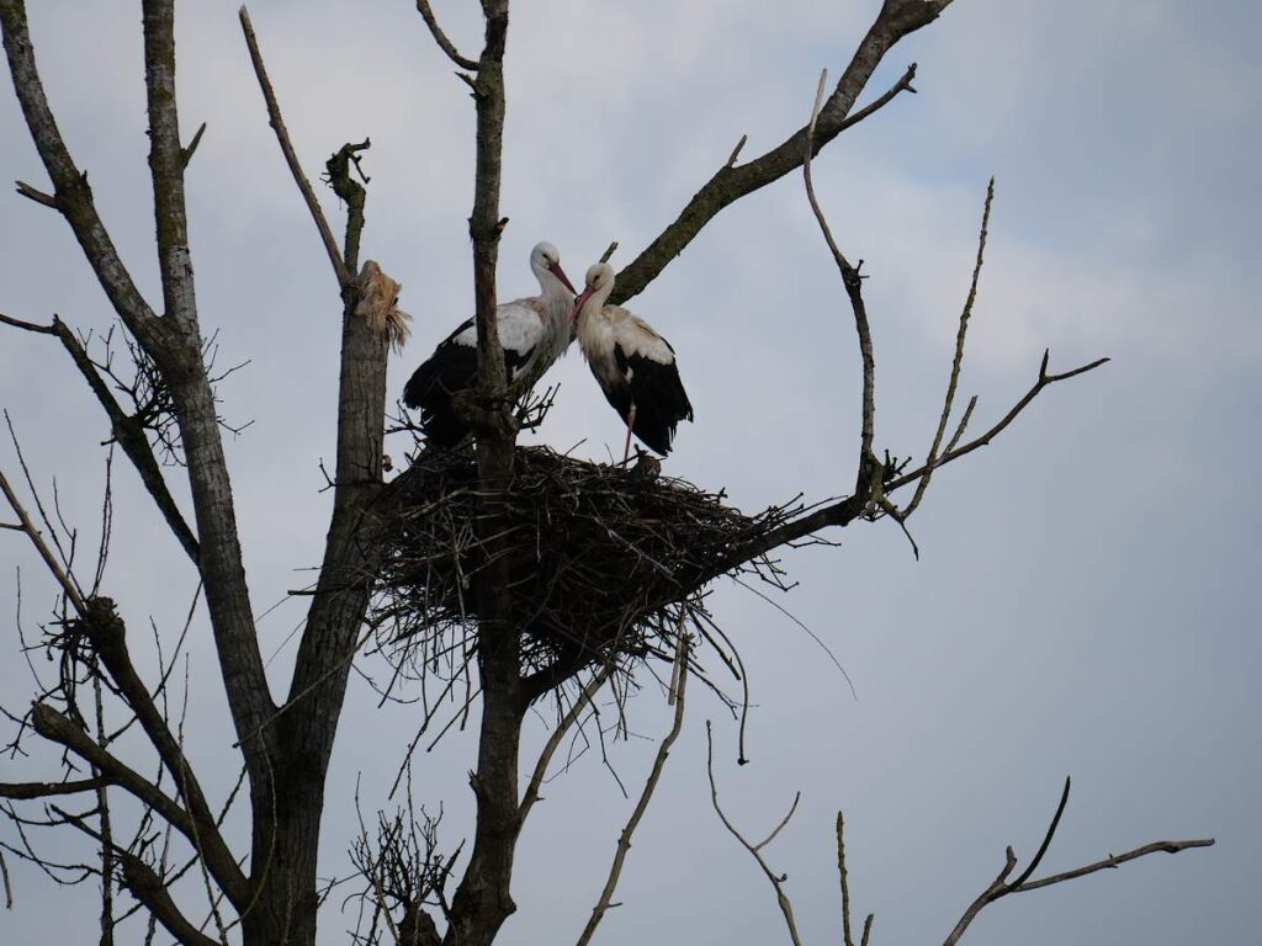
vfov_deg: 2.8
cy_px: 473
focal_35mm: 538
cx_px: 631
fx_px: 19614
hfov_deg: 3.7
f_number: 5.5
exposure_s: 1/1000
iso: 200
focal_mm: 269
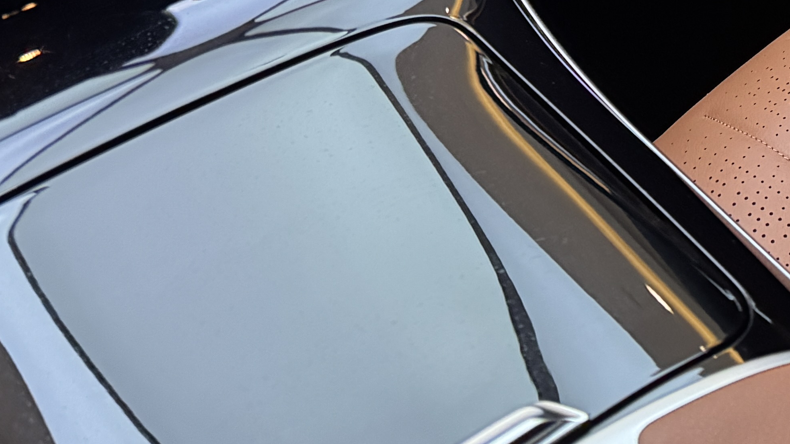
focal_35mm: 76
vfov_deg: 13.9
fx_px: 1592
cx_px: 954
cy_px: -391
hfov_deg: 25.1
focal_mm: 6.76
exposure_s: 1/50
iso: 500
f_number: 1.78
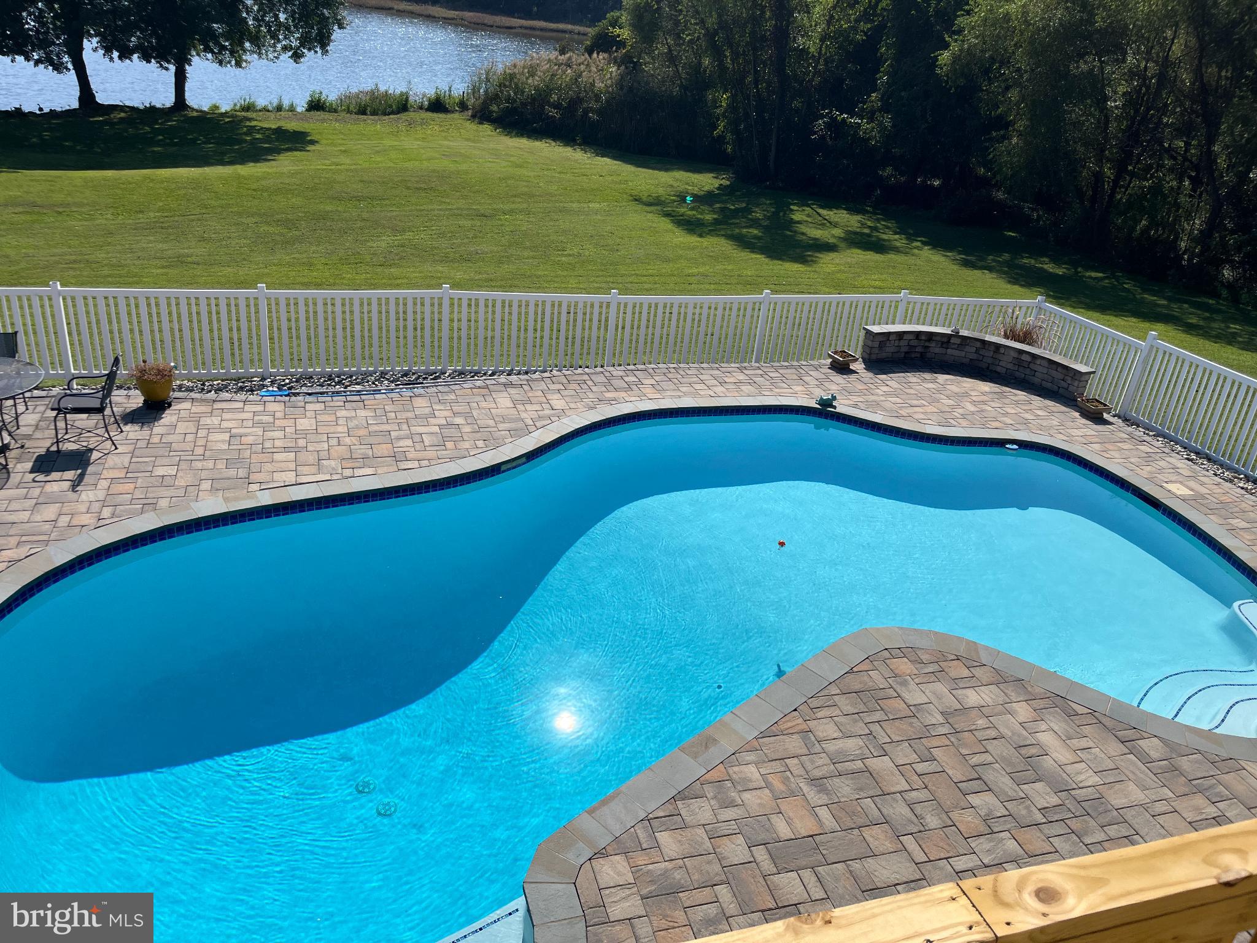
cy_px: 472
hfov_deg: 67.3
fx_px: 944
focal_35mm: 26
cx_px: 628
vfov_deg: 53.1
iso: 50
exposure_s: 1/5319
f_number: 1.6
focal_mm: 5.1
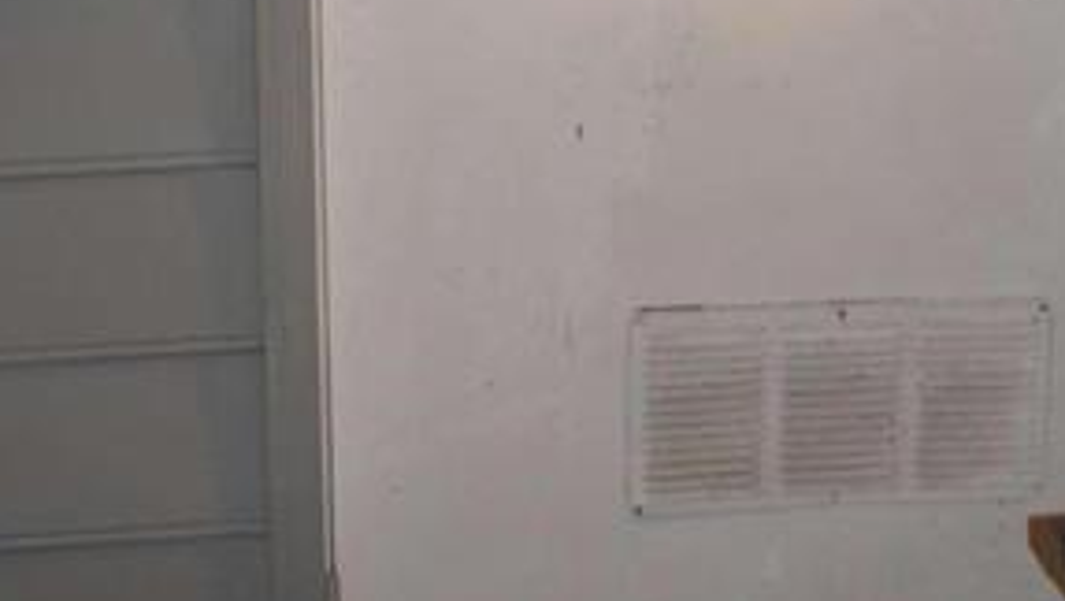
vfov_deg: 10.3
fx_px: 3205
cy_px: -356
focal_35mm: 113
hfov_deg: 18.8
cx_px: 790
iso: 1800
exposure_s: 1/60
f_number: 4
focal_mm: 27
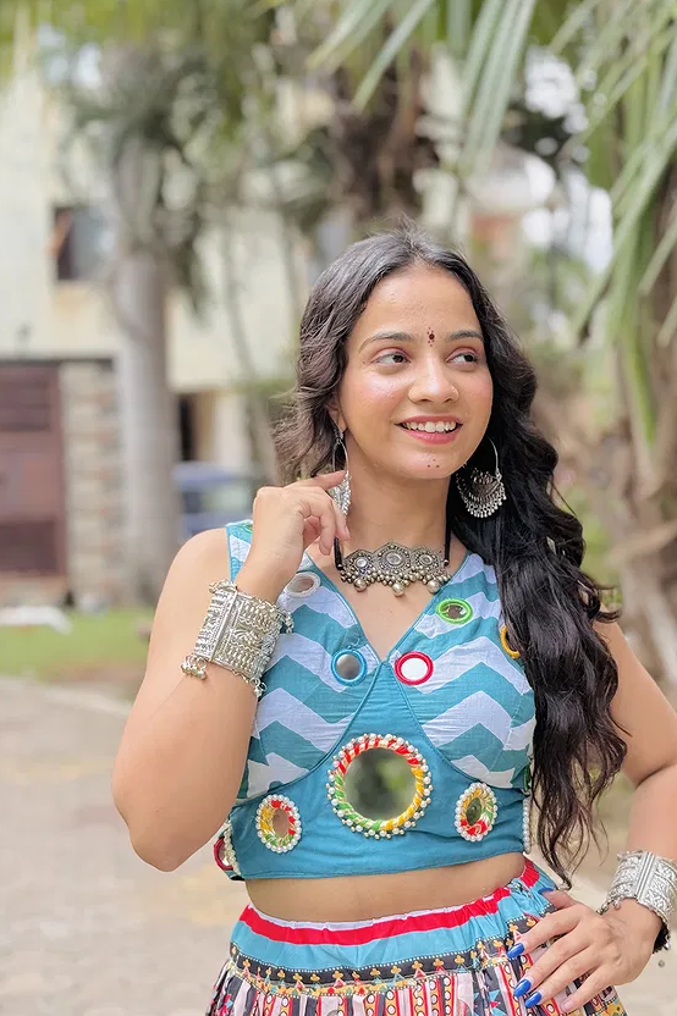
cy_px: 593
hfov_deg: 21.2
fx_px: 1807
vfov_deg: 31.4
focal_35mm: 64
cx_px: 422
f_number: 1.78
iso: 100
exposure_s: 1/469
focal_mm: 6.76
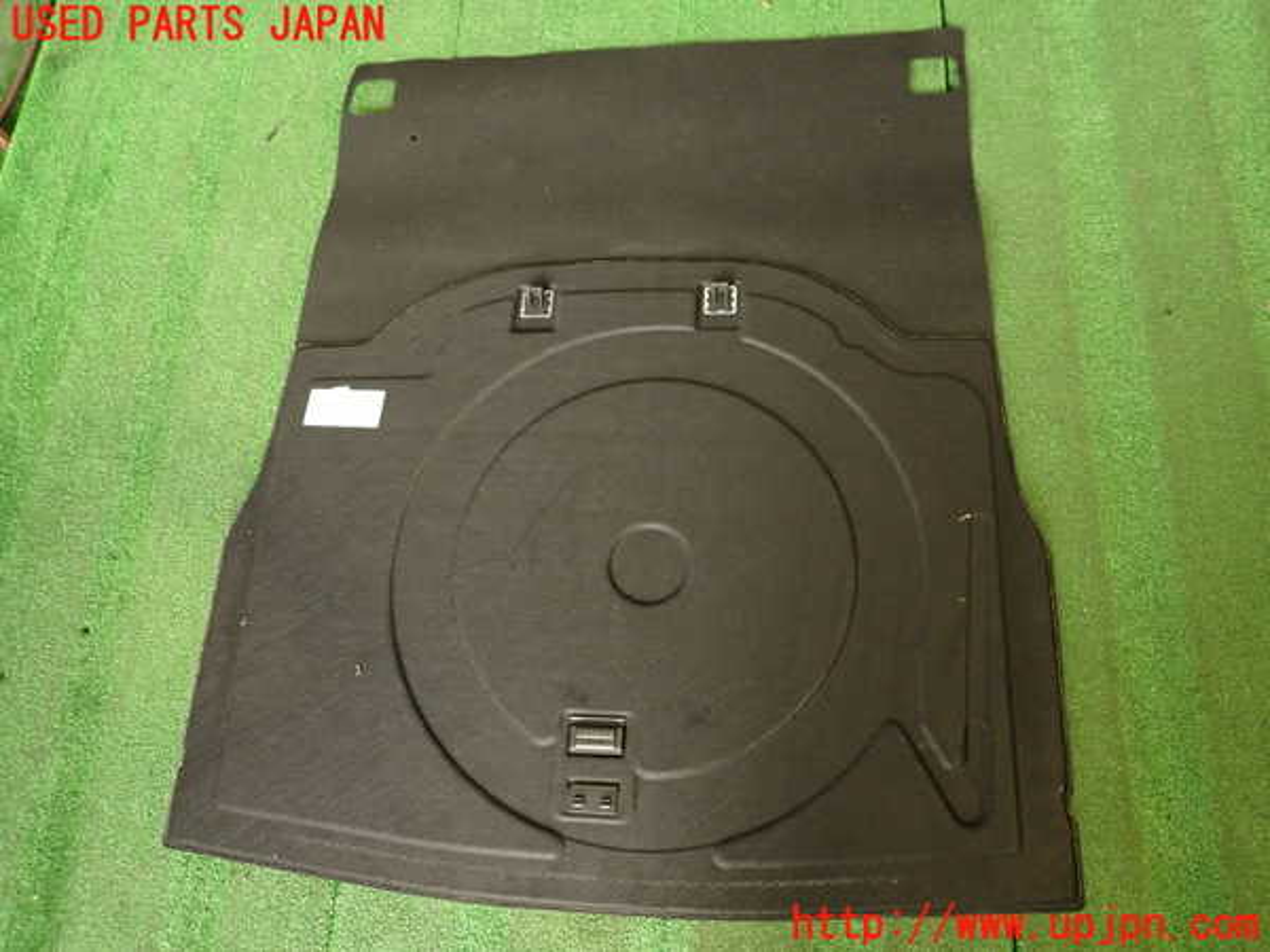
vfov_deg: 54.9
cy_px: 476
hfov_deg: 69.4
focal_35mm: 25
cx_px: 635
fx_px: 917
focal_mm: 4.5
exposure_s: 1/30
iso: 320
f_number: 2
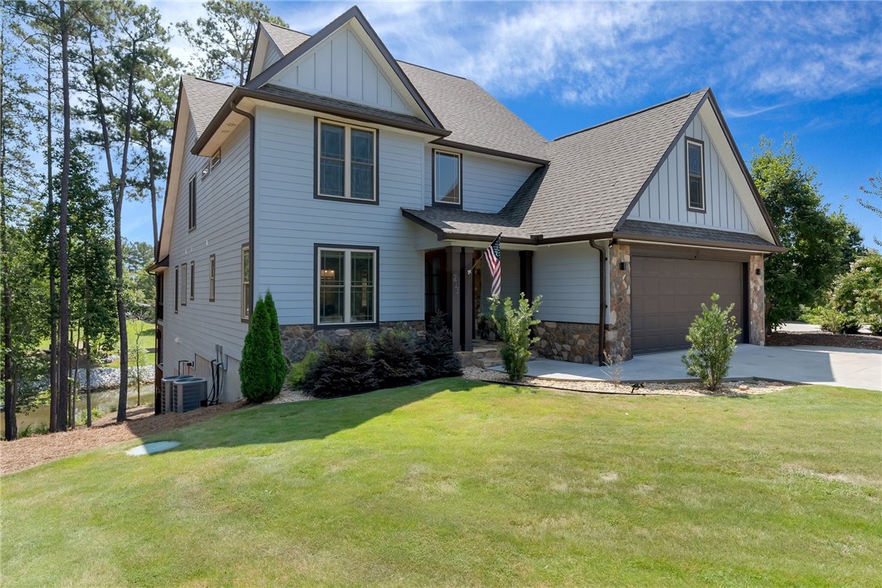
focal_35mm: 21
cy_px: 294
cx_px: 441
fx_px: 515
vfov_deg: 59.5
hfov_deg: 81.2
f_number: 8
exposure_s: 1/320
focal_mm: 21
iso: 400
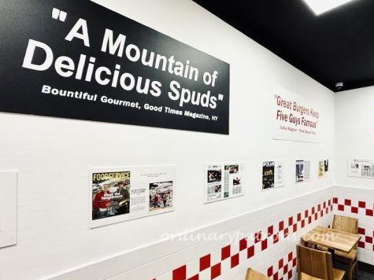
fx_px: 205
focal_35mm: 19
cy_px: 164
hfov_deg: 82.0
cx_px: 247
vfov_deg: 68.2
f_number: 2.2
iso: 80
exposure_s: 1/100
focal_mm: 2.22
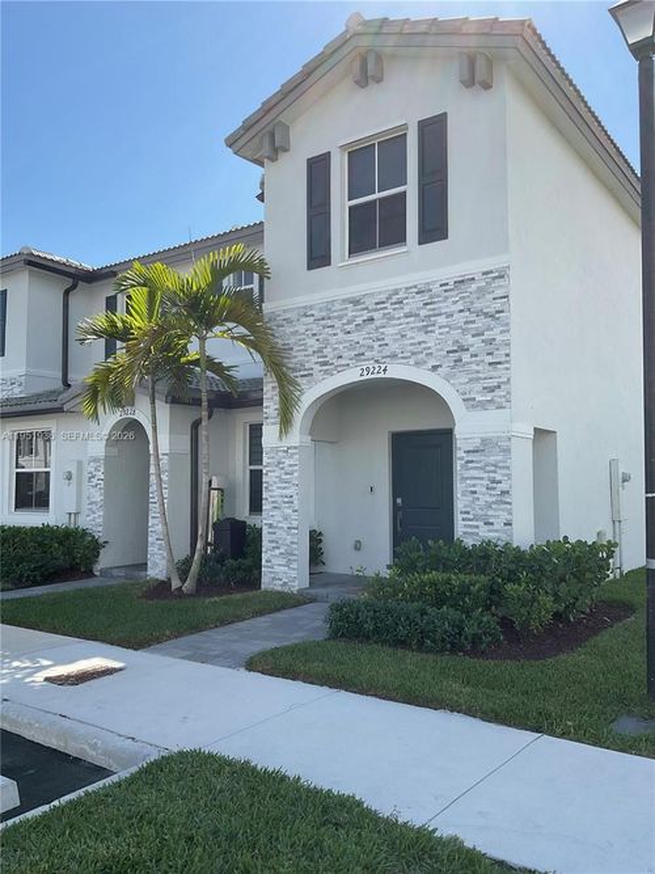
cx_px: 328
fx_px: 732
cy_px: 437
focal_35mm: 29
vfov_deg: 61.7
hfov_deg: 48.2
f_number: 1.8
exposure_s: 1/1577
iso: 16
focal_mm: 3
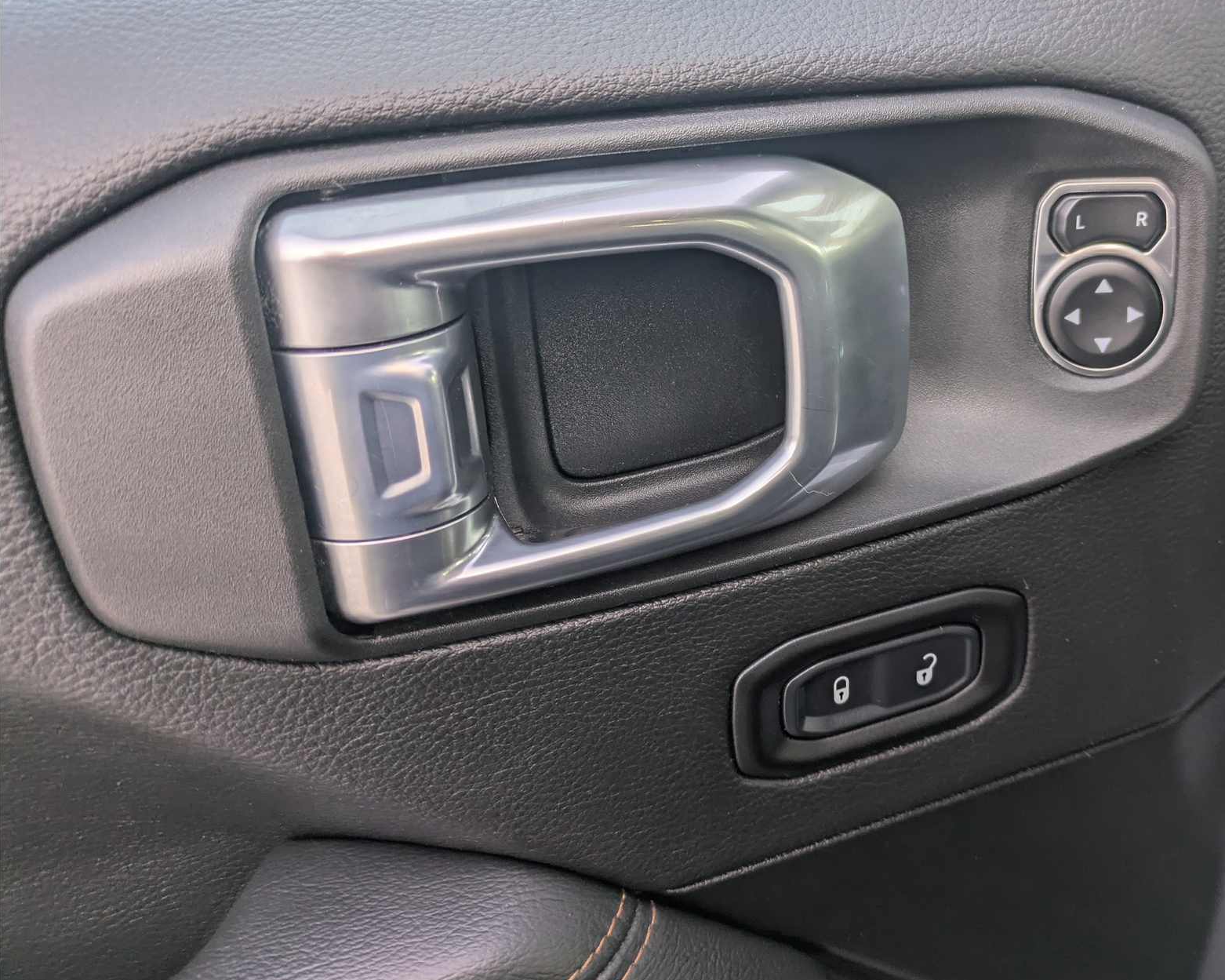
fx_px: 1160
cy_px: 433
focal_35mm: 32
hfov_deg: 54.7
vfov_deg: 45.7
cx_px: 801
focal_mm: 5.43
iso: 47
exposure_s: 1/206
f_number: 1.89
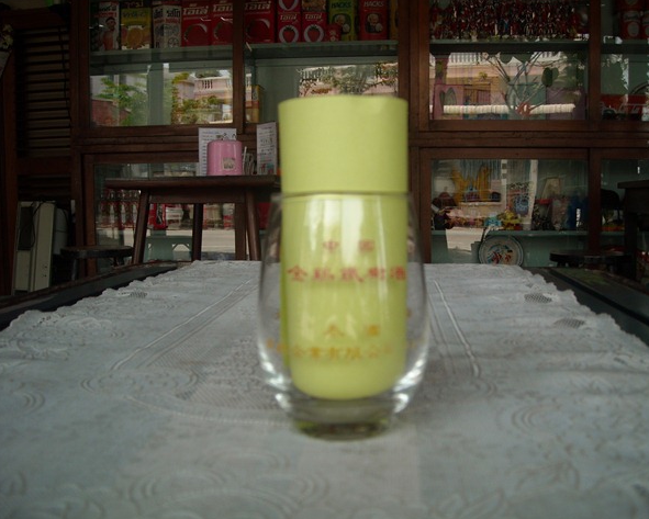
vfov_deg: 40.1
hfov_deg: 49.0
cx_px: 347
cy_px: 260
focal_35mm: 37
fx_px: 711
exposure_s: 1/184
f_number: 2.8
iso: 64
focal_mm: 5.7
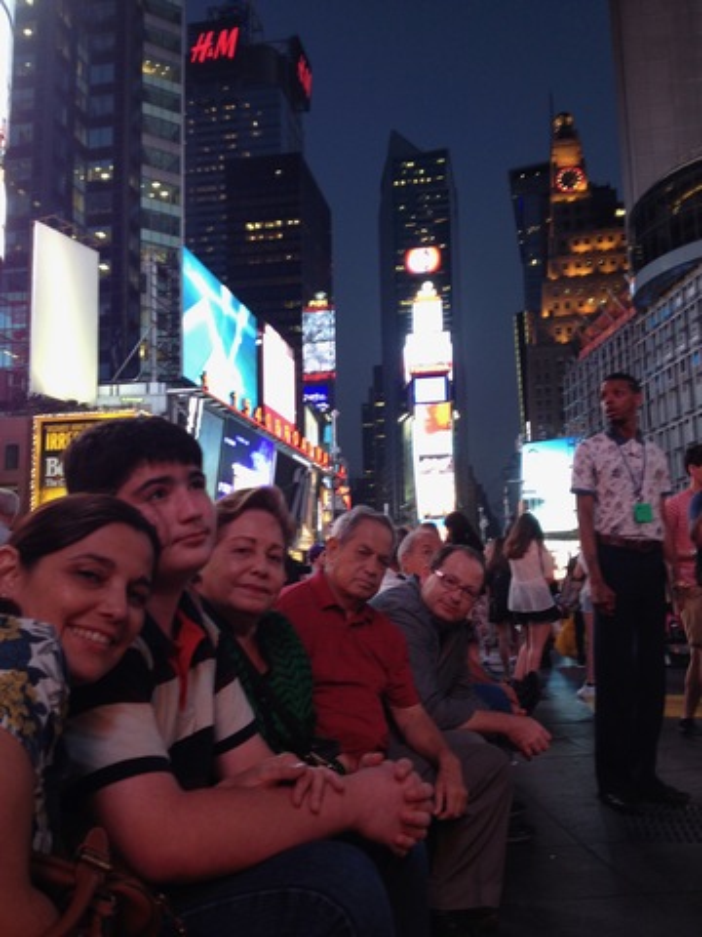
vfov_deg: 52.6
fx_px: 946
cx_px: 351
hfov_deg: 40.7
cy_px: 468
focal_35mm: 35
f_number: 2.4
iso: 50
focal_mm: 4.28
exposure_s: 1/20
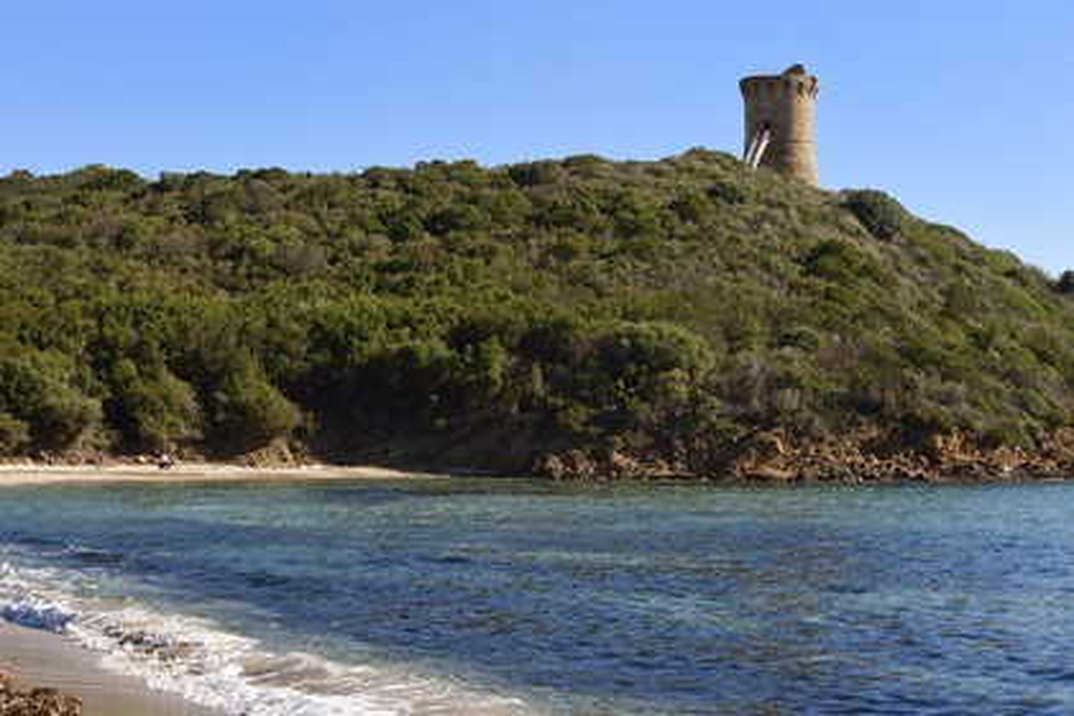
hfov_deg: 28.8
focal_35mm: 70
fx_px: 2088
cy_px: 358
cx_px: 537
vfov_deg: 19.5
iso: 200
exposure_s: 1/320
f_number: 9
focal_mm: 70
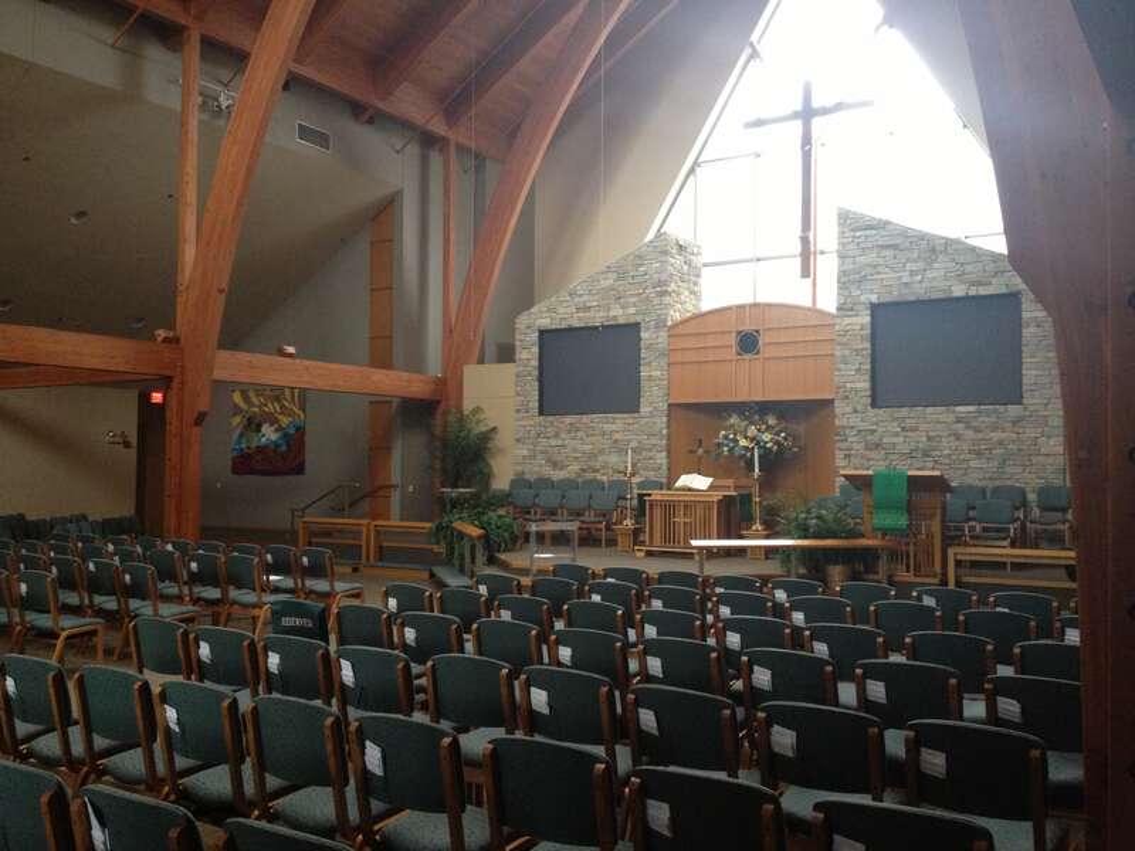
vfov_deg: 40.7
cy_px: 426
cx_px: 568
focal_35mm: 35
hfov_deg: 52.6
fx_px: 1148
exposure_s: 1/20
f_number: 2.4
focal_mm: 4.28
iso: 250
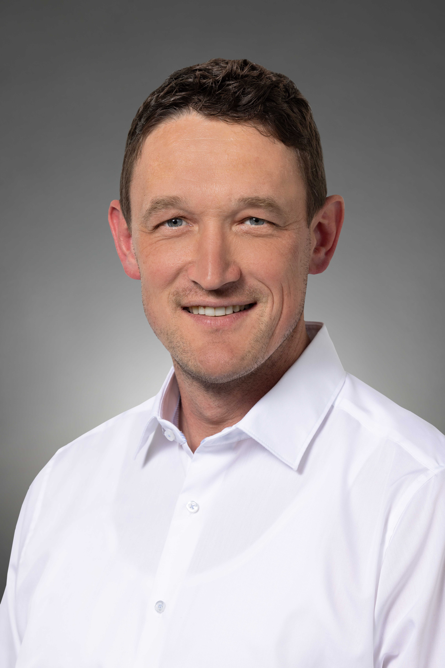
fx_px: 1891
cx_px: 222
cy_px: 334
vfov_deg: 20.0
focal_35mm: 102
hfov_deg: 13.4
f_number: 8
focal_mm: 102
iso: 100
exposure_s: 1/200
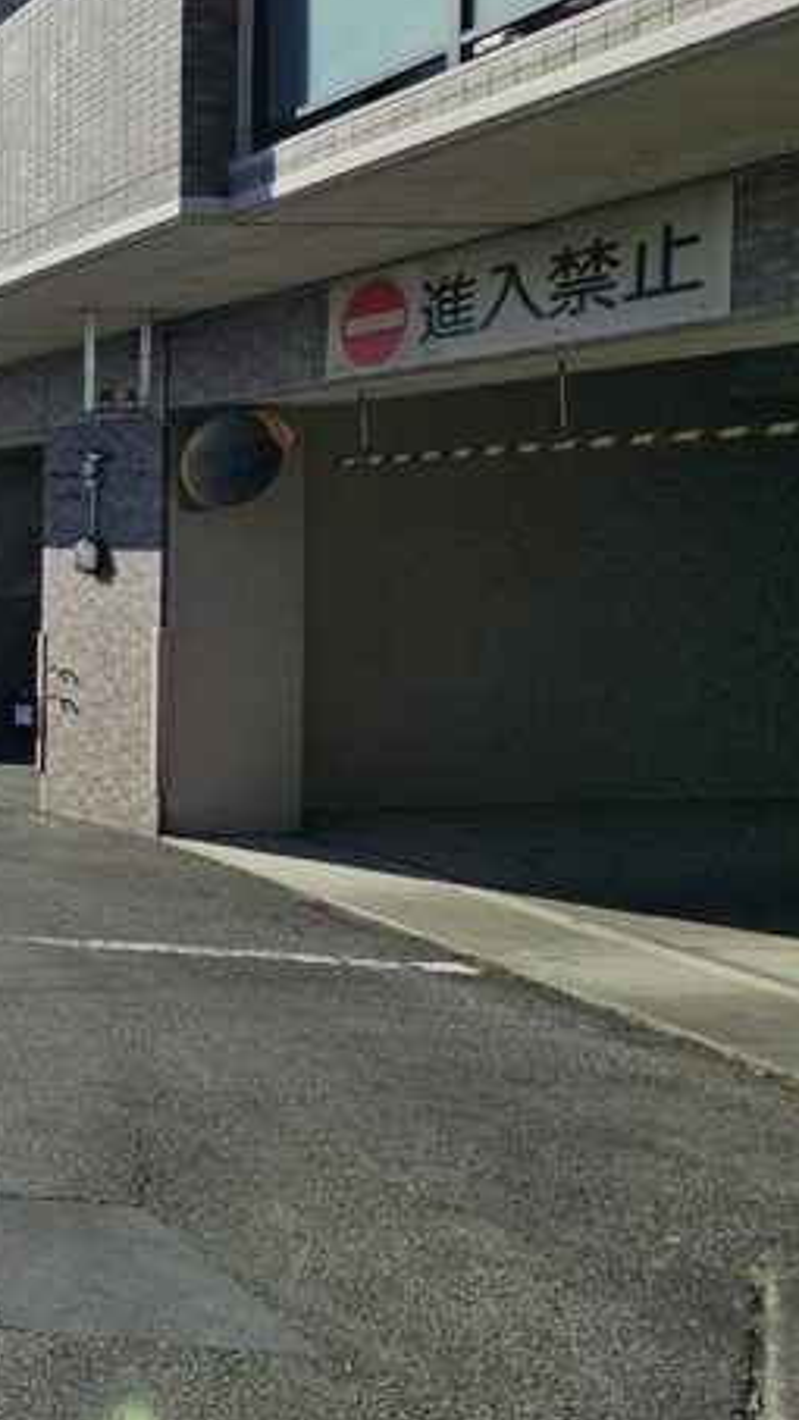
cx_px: -674
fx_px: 1205
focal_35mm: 32
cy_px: 527
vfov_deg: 60.2
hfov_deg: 21.5
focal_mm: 2.2
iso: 50
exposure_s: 1/3667
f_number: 2.2
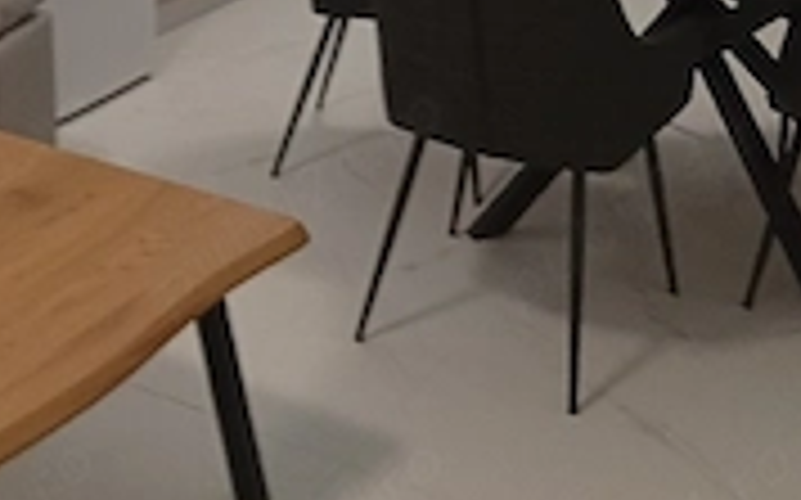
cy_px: -99
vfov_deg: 19.1
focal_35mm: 64
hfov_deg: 32.0
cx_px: 387
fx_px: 1396
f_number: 1.8
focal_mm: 3.84
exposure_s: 1/33.4
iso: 214
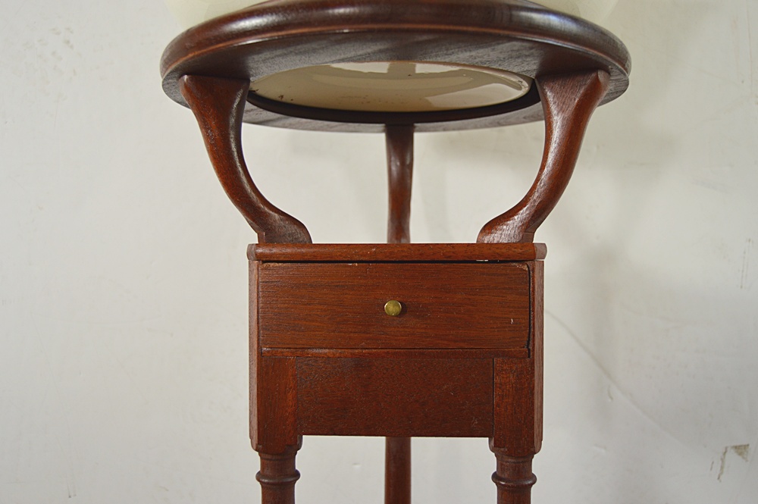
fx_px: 694
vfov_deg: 39.9
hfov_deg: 57.3
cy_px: 252
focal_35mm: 33
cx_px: 379
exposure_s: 1/60
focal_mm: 22
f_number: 3.5
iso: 450
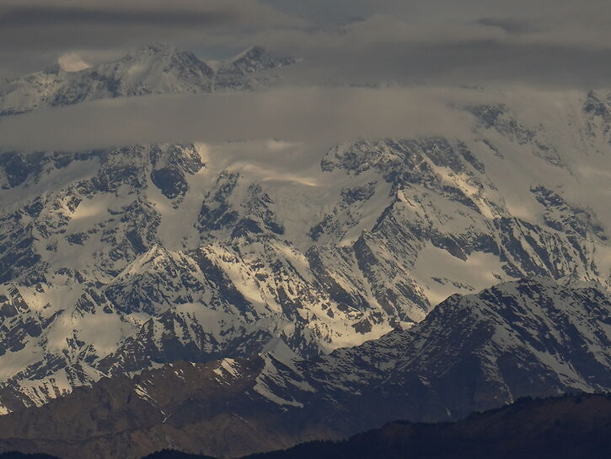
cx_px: 202
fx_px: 14670
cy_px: 103
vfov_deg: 1.8
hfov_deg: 2.4
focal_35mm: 831
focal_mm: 174
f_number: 8
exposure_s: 1/1250
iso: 100
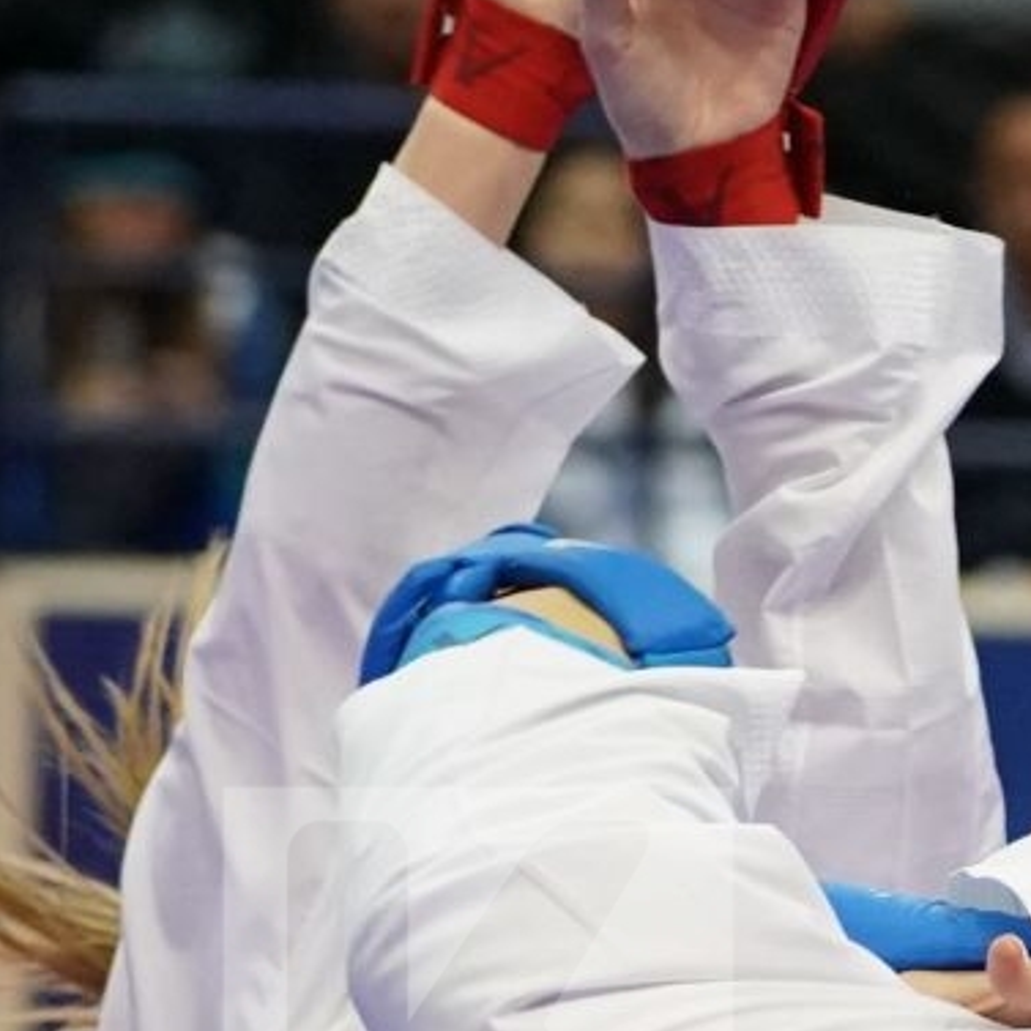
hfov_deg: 3.3
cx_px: 1406
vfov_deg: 3.3
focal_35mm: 536
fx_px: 18061
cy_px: 1036
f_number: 2.8
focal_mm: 88
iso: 3200
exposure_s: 1/1000
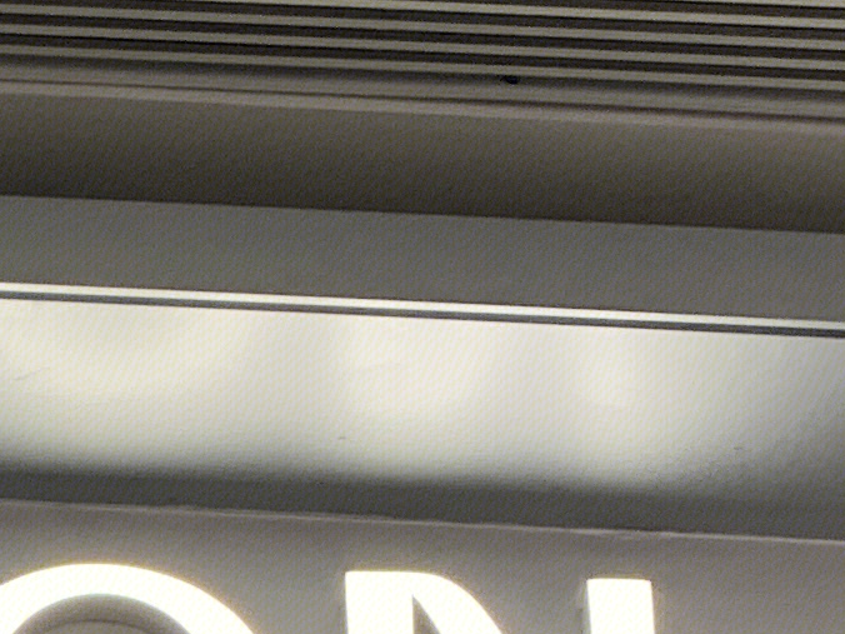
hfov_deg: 12.1
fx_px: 3784
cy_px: 1381
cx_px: -490
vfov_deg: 8.9
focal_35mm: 155
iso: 50
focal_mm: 4.25
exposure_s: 1/50
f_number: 1.8
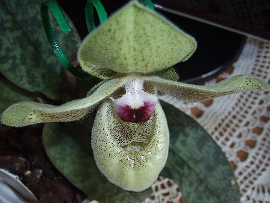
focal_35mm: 35
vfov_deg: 40.7
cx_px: 135
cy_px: 102
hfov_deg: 52.6
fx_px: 273
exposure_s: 1/45
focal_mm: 5.8
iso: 100
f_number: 2.8
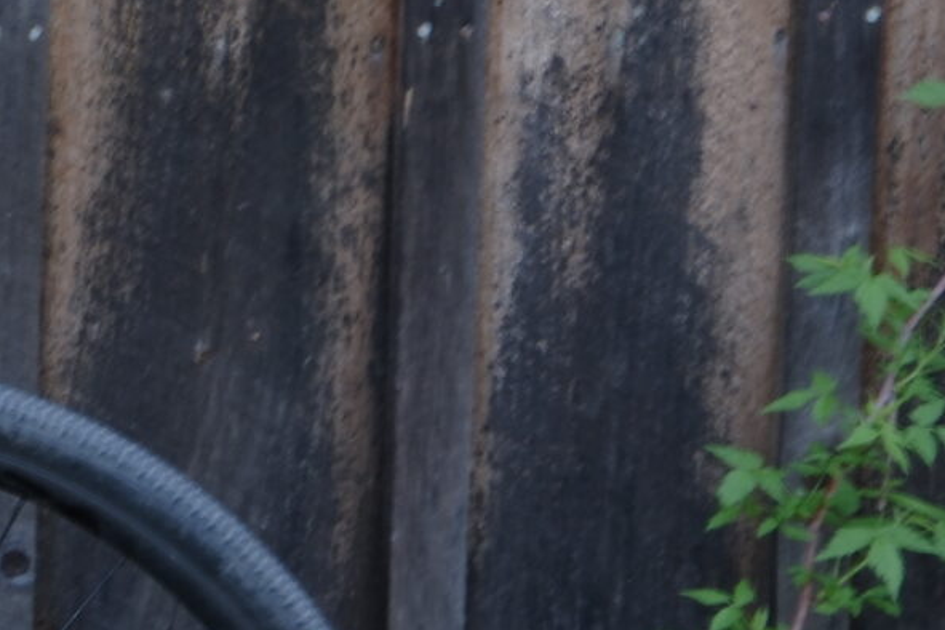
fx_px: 4777
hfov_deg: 10.3
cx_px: -1025
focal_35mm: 182
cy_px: 412
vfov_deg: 7.5
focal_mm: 28.3
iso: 125
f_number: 22
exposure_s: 1
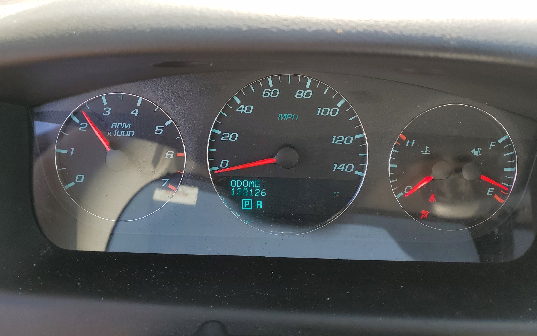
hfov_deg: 66.5
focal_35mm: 28
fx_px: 410
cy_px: 141
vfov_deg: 44.4
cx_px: 268
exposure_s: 1/323
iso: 50
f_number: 1.5
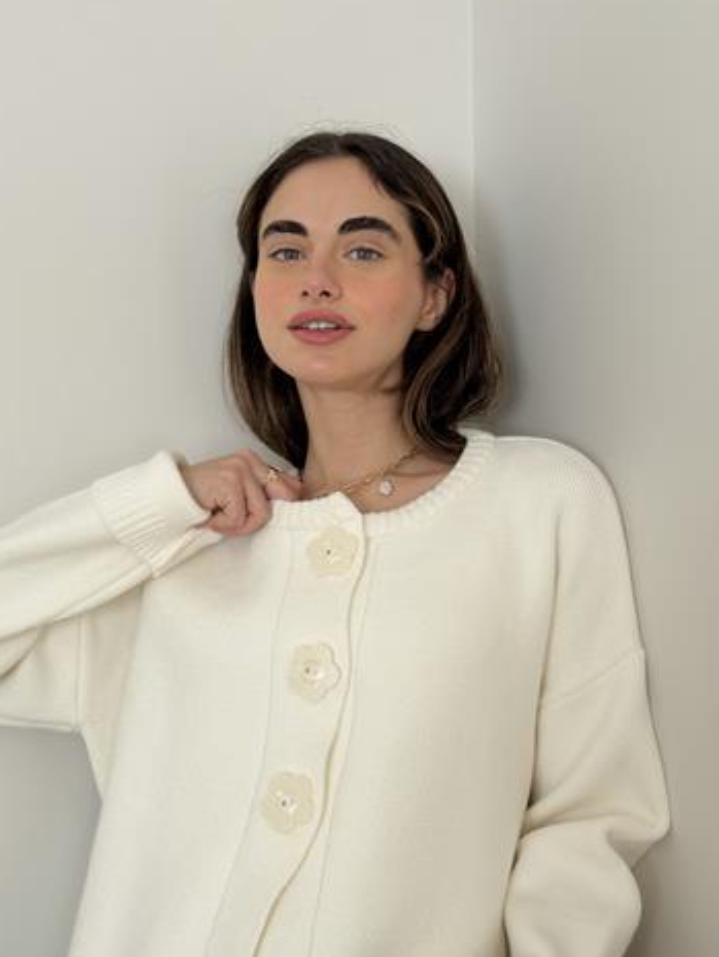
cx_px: 334
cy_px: 487
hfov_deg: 26.6
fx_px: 1522
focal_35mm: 55
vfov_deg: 34.9
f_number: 1.78
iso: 64
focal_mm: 6.76
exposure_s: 1/121
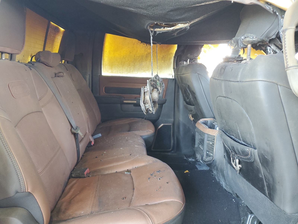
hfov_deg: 67.3
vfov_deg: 53.1
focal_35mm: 26
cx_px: 149
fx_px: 224
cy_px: 112
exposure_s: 1/60.2
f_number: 1.5
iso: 125
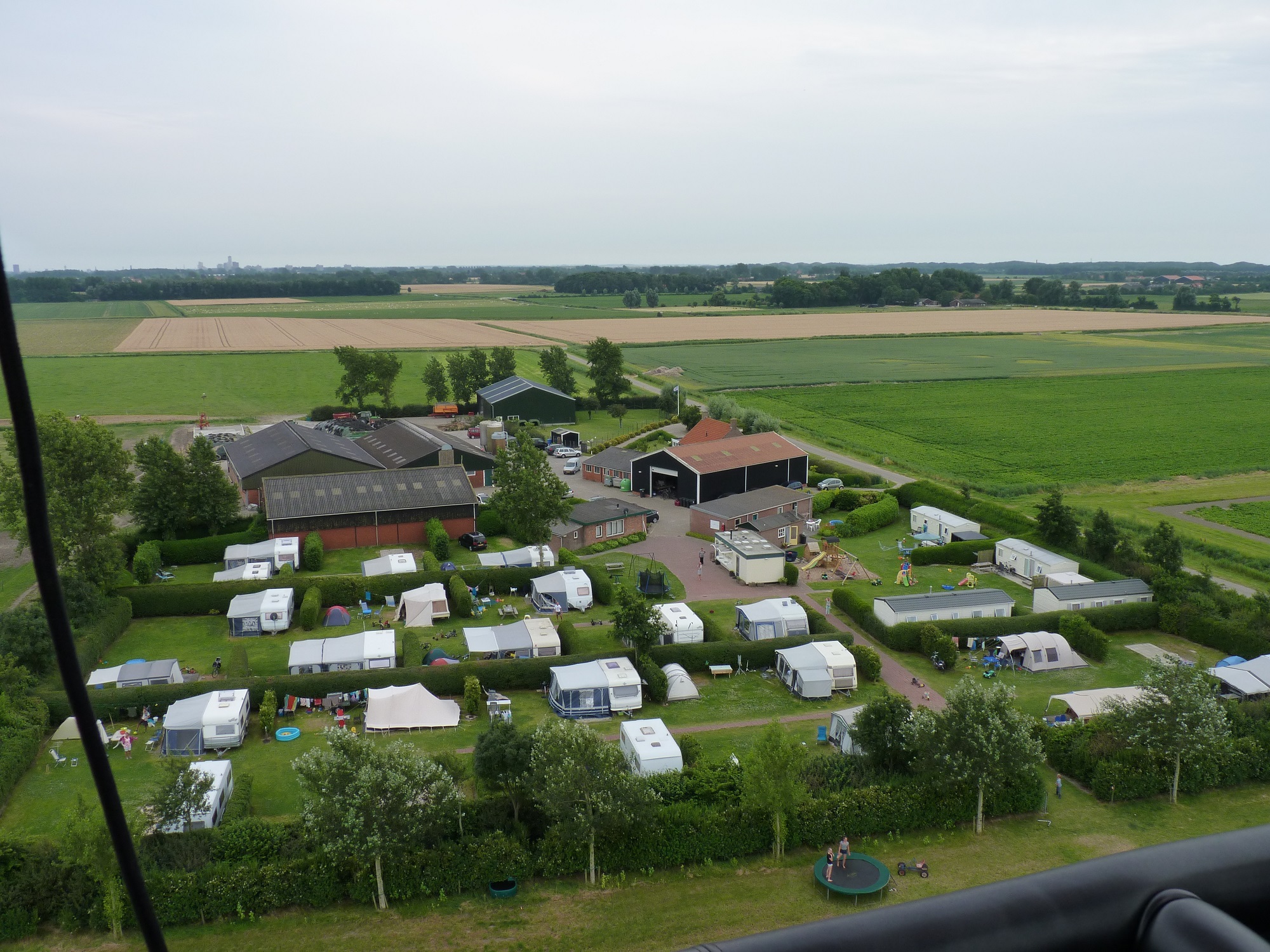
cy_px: 476
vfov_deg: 46.8
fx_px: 1101
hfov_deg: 60.0
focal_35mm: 30
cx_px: 635
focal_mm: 5.4
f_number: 4
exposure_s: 1/160
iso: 125
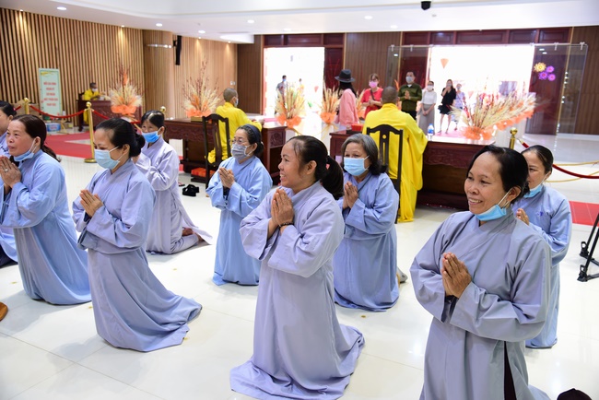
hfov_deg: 61.9
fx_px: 499
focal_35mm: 30
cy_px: 200
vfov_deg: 43.6
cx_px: 300
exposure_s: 1/60
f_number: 4
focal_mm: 30
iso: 1000
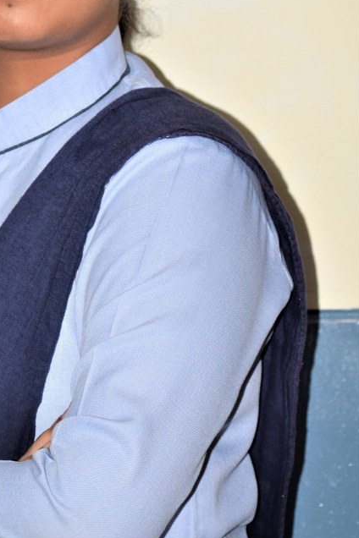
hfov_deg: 6.9
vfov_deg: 10.4
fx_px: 2962
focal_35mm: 198
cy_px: 163
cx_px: 23
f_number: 5
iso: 400
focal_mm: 70
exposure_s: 1/80
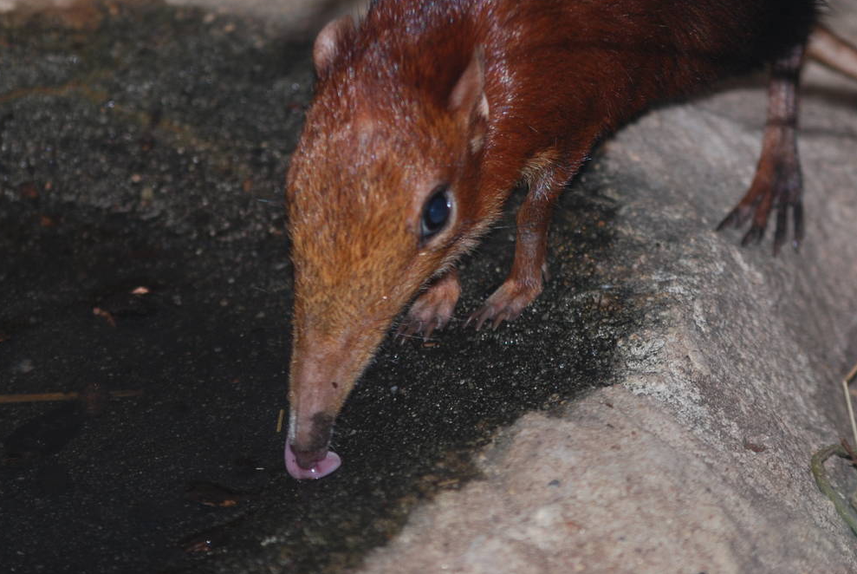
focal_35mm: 296
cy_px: 111
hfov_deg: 7.0
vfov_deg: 4.7
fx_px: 7055
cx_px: 489
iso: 200
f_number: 4.2
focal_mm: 122
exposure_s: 1/60
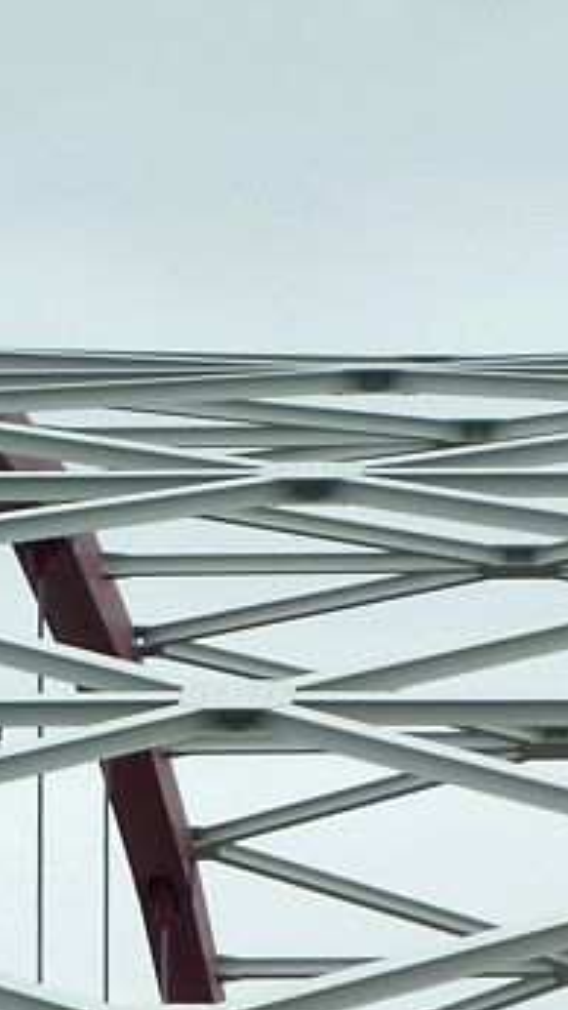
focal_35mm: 511
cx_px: 413
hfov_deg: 2.4
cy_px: 1071
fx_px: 13686
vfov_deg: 4.2
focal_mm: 25.9
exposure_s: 1/250
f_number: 4.5
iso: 80
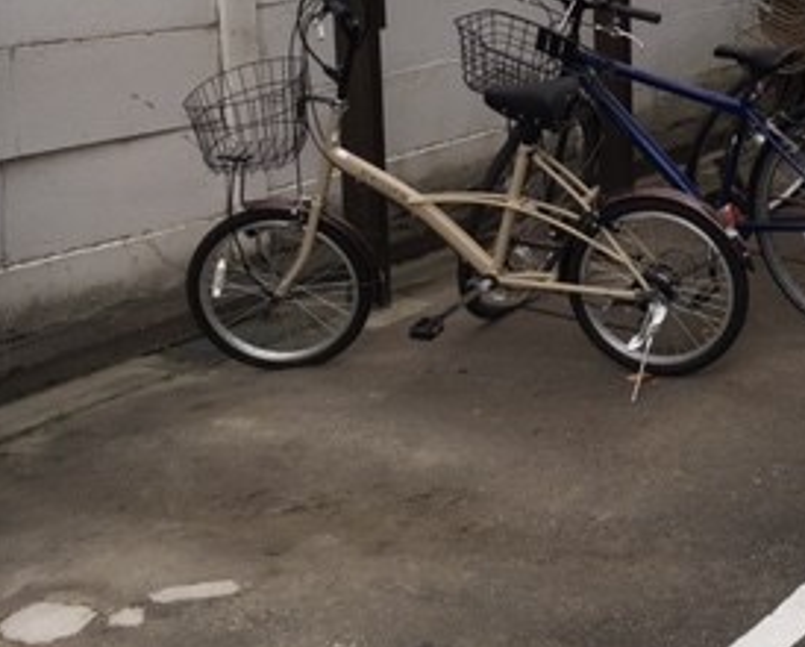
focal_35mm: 66
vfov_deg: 22.5
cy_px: 44
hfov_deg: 27.0
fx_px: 1575
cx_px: 820
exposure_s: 1/120
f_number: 2.2
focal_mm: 4.15
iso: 25
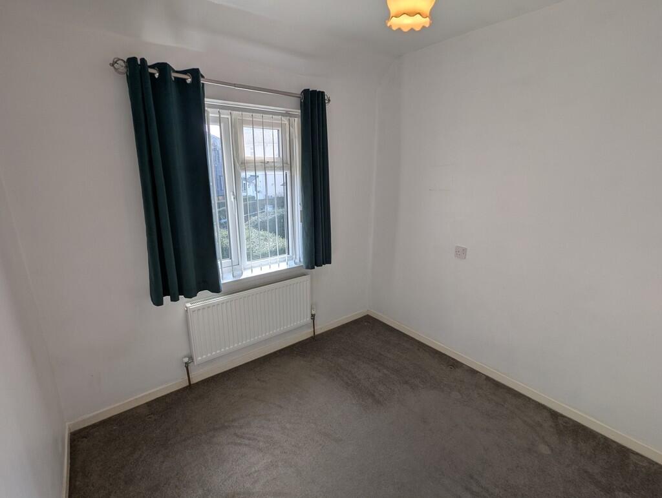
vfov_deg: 78.2
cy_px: 249
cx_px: 331
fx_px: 306
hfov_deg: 94.4
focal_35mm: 16
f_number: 2.2
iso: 58
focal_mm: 2.35
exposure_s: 1/255
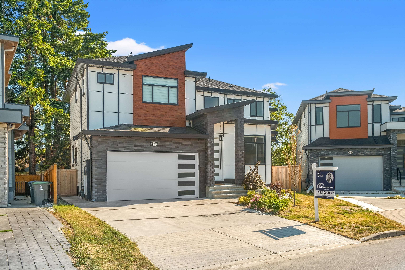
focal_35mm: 31
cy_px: 135
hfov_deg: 60.3
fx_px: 349
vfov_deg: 42.3
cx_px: 202
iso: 160
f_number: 4
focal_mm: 20.9
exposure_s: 1/250
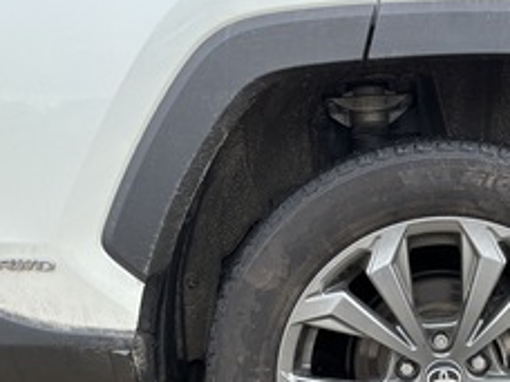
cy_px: 287
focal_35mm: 48
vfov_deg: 29.8
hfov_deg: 38.1
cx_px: 412
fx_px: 707
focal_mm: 5.96
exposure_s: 1/60
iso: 250
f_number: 1.6
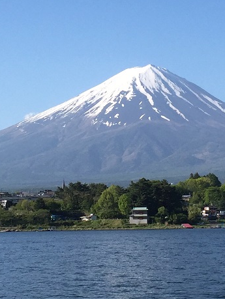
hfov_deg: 14.4
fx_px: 891
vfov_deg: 18.8
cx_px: 140
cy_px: 44
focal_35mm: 103
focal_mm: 4.15
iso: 32
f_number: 2.2
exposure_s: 1/1647
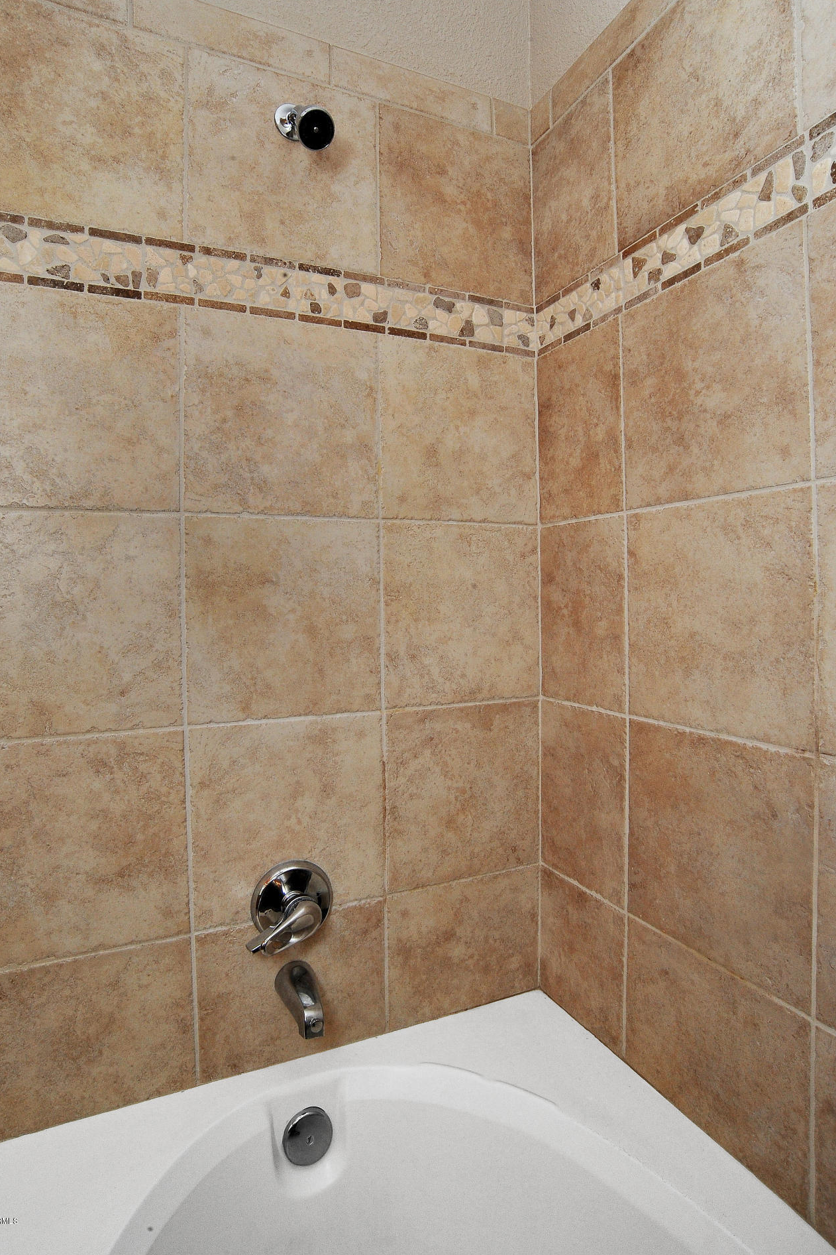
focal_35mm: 19
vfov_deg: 86.9
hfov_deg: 64.5
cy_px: 600
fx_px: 662
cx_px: 396
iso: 1000
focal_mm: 18
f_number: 18
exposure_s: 1/40
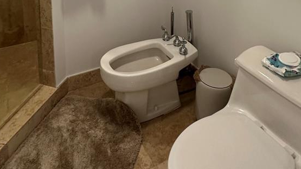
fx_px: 263
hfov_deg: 59.3
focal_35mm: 33
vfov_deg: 28.1
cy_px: -61
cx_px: 132
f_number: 2.2
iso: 160
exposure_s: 1/60
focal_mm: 2.22
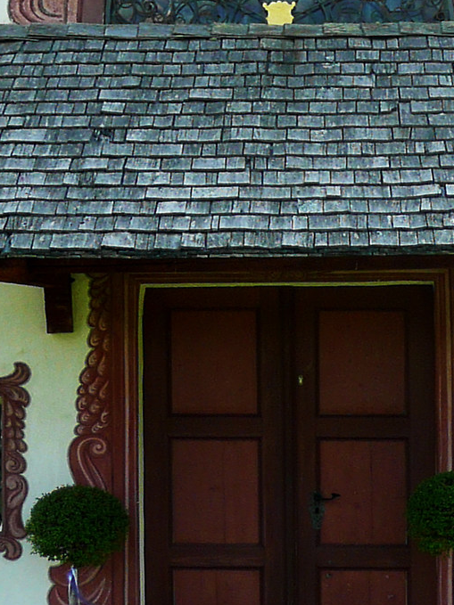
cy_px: -189
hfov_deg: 14.9
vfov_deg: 18.4
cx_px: 285
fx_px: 1732
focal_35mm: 99
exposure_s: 1/320
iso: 100
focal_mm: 4.6
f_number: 3.3
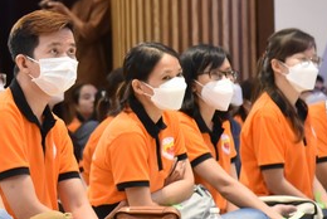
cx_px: -54
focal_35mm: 215
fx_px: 1955
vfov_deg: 6.4
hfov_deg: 9.4
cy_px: 79
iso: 3200
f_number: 5
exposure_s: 1/160
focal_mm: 86
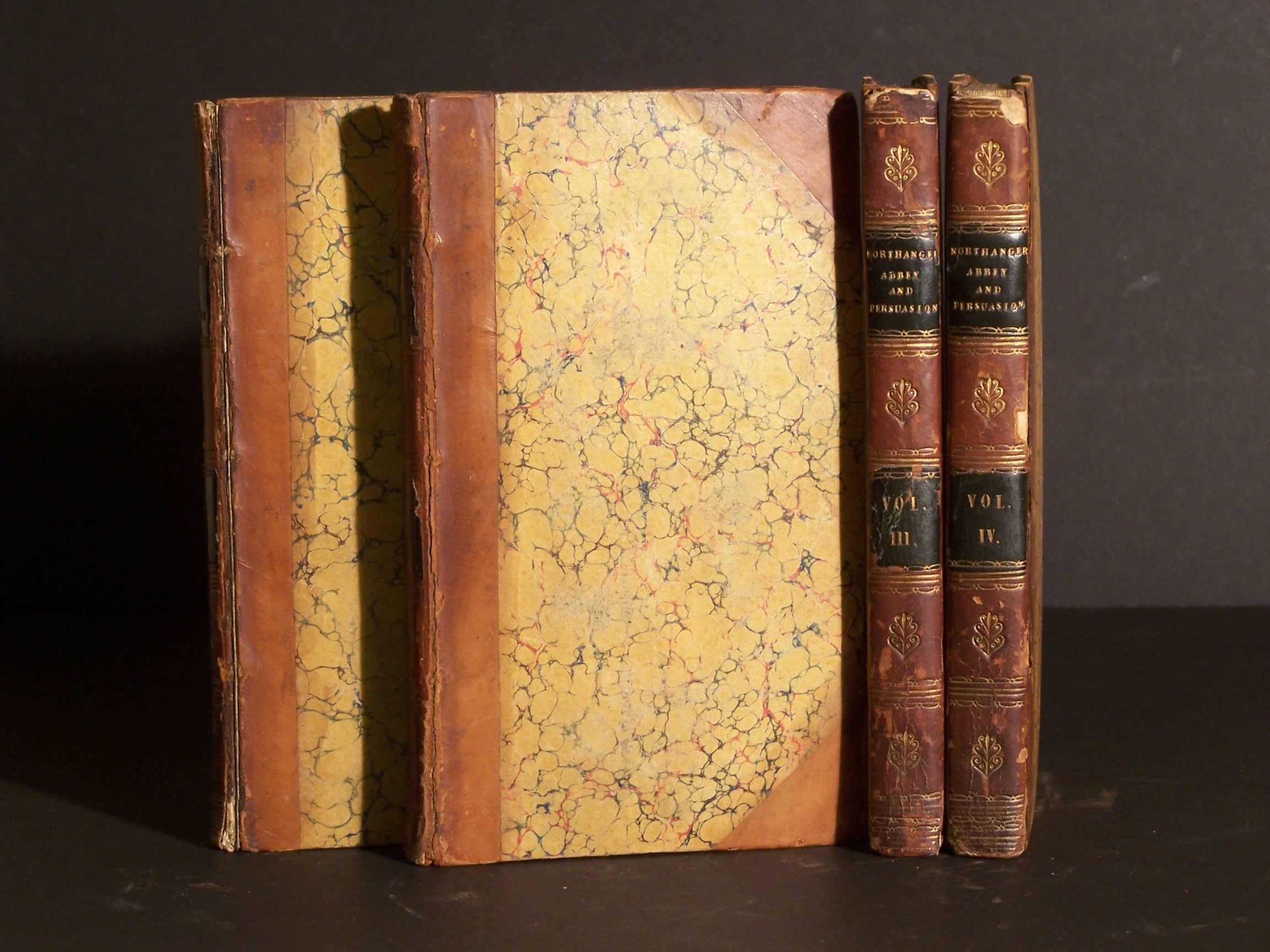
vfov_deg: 14.1
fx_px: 3852
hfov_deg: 18.7
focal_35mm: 105
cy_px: 476
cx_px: 635
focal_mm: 17.5
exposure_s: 1/30
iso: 140
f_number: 3.2
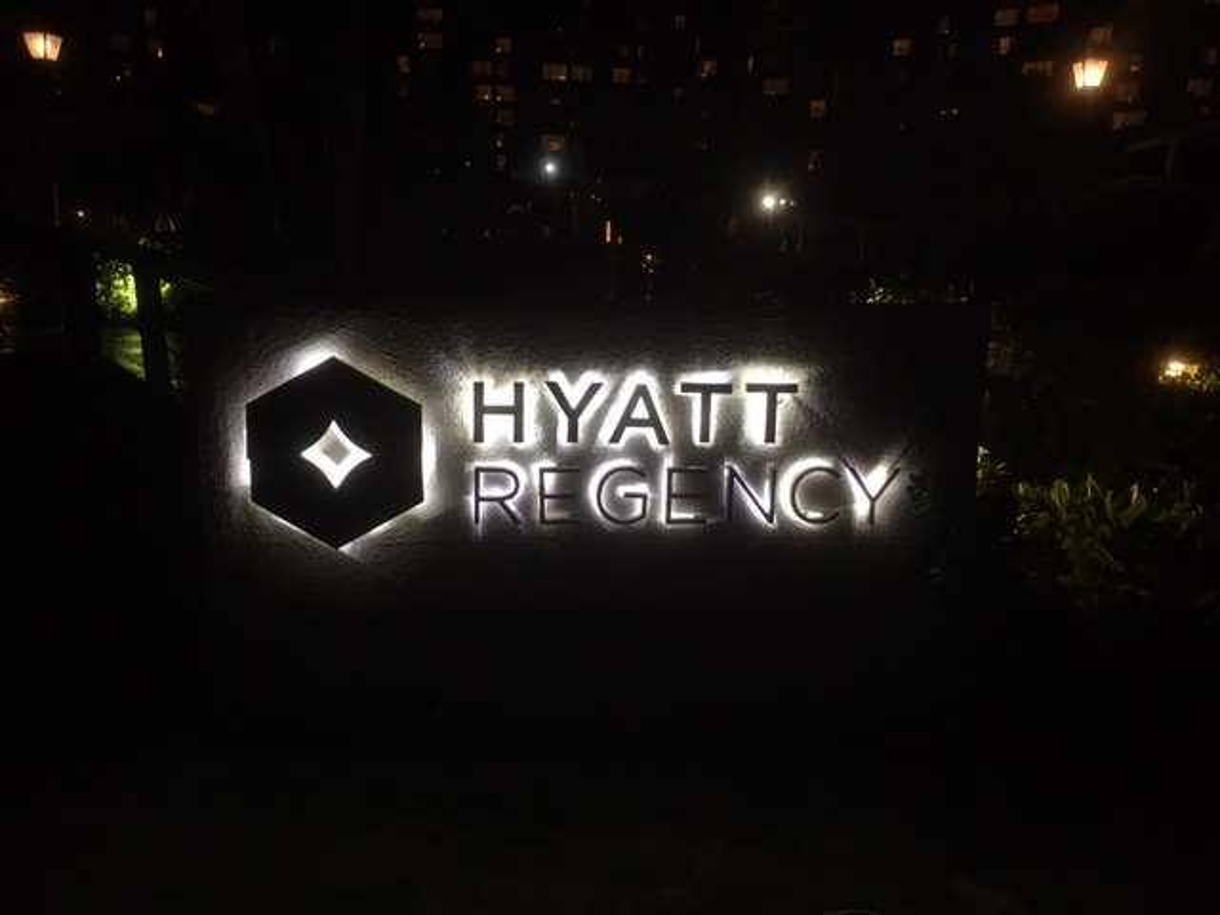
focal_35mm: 29
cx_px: 610
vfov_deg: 48.2
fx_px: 1022
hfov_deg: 61.7
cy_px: 458
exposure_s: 1/30
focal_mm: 4.15
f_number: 2.2
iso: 64
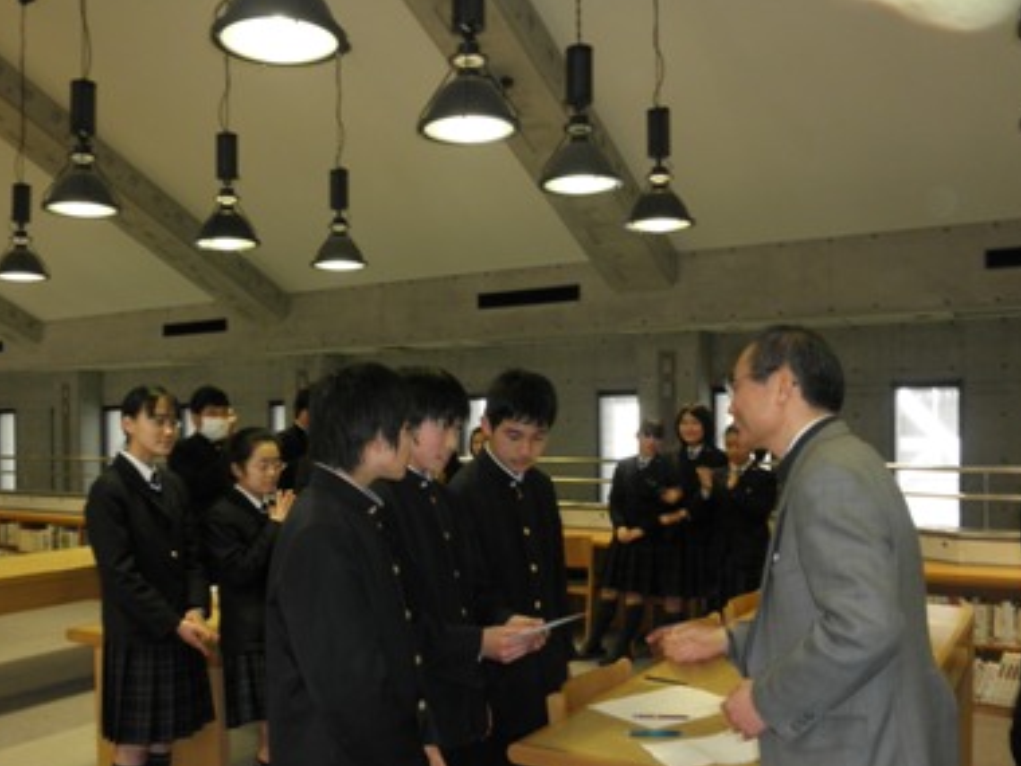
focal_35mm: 33
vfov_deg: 42.8
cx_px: 438
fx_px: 973
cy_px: 441
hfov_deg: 55.1
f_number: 3
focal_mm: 5
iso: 125
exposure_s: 1/30
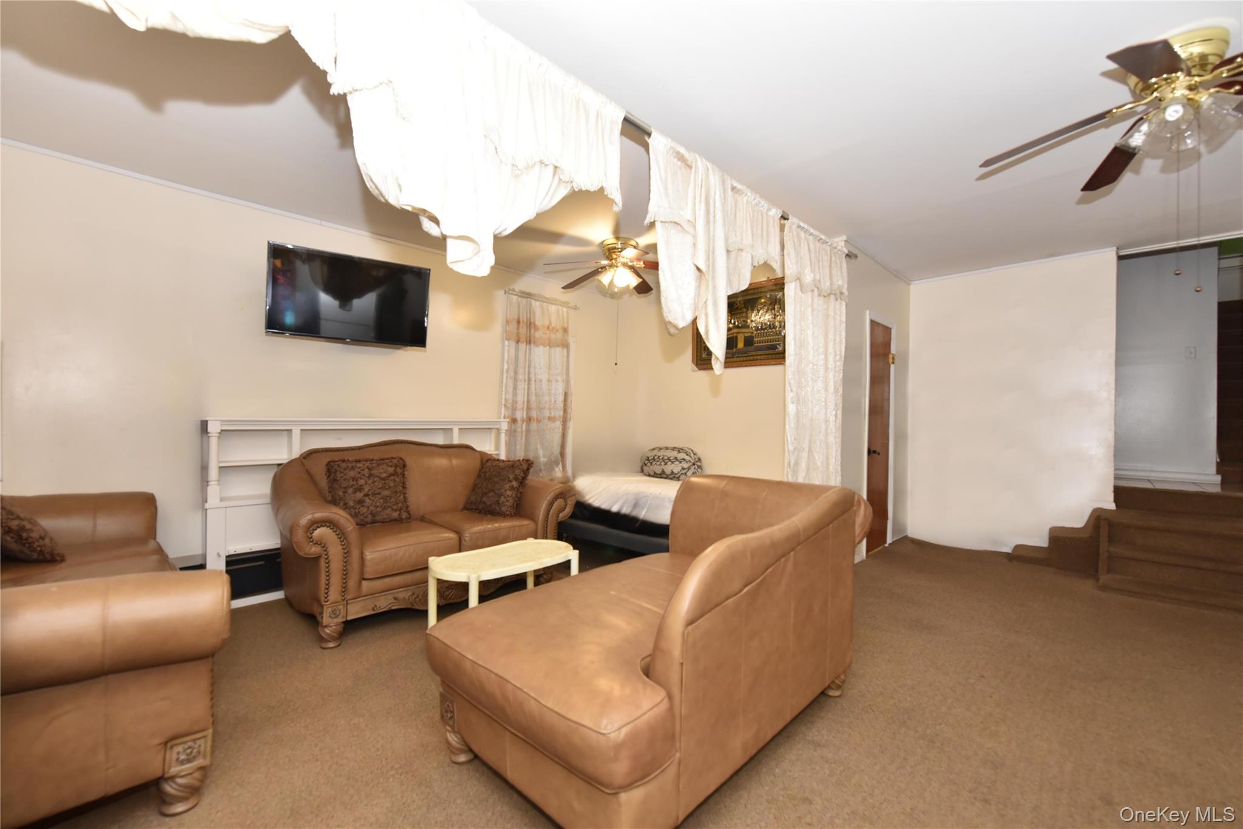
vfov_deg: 77.3
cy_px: 414
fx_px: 518
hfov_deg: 100.4
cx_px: 622
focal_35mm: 15
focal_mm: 15
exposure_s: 1/50
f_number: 5
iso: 1600
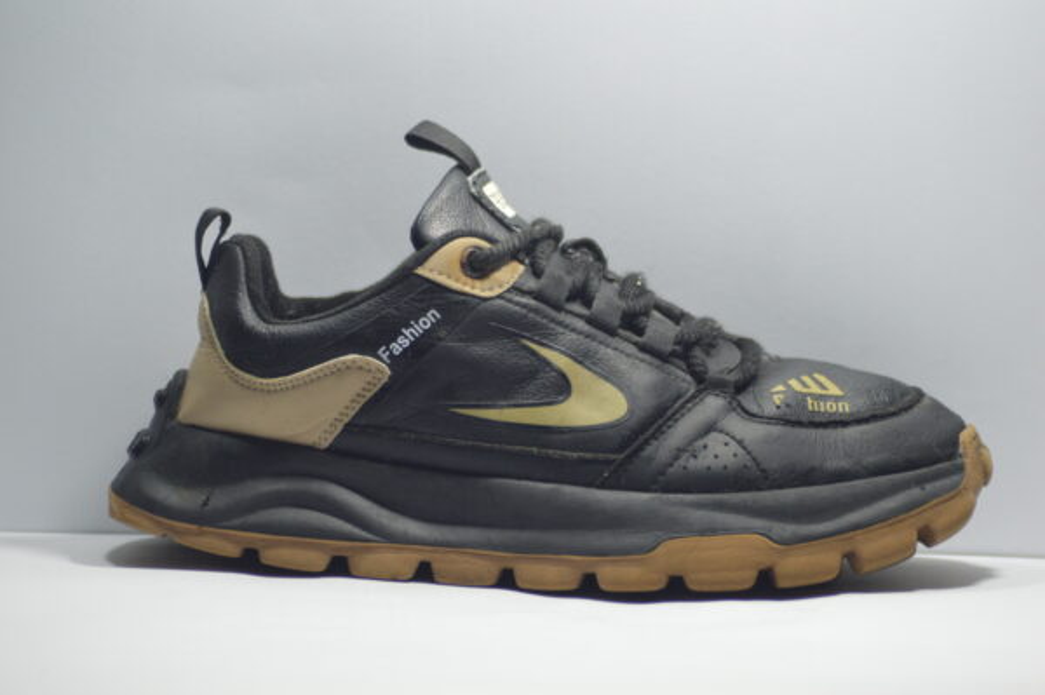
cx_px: 522
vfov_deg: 6.8
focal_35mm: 202
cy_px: 348
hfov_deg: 10.2
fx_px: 5873
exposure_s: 1/125
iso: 720
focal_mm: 135
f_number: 4.2
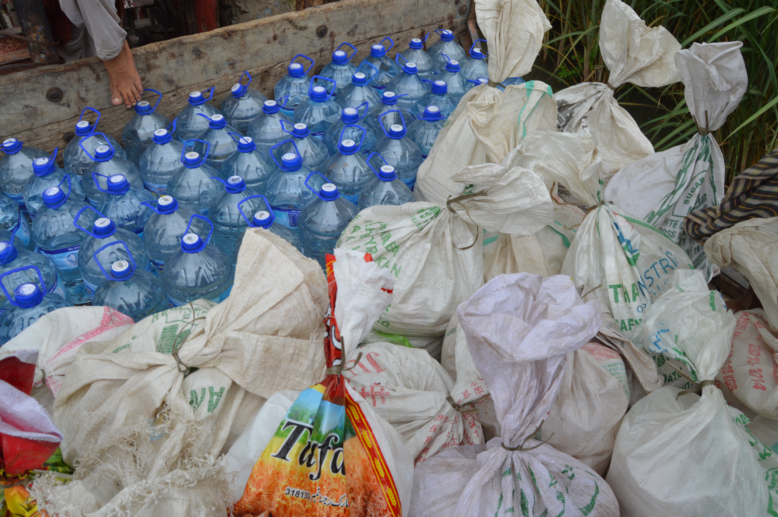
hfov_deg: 67.4
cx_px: 389
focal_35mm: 27
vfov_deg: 47.8
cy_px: 258
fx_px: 583
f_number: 7.1
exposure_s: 1/200
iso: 100
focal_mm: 18
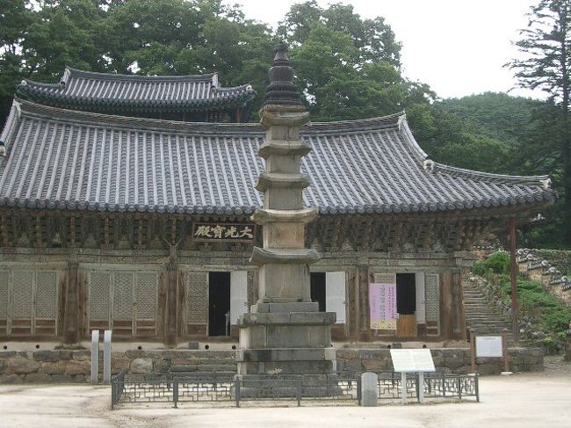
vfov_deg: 23.6
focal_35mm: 62
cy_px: 214
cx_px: 286
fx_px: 1022
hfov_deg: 31.2
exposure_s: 1/100
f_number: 3.5
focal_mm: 10.2
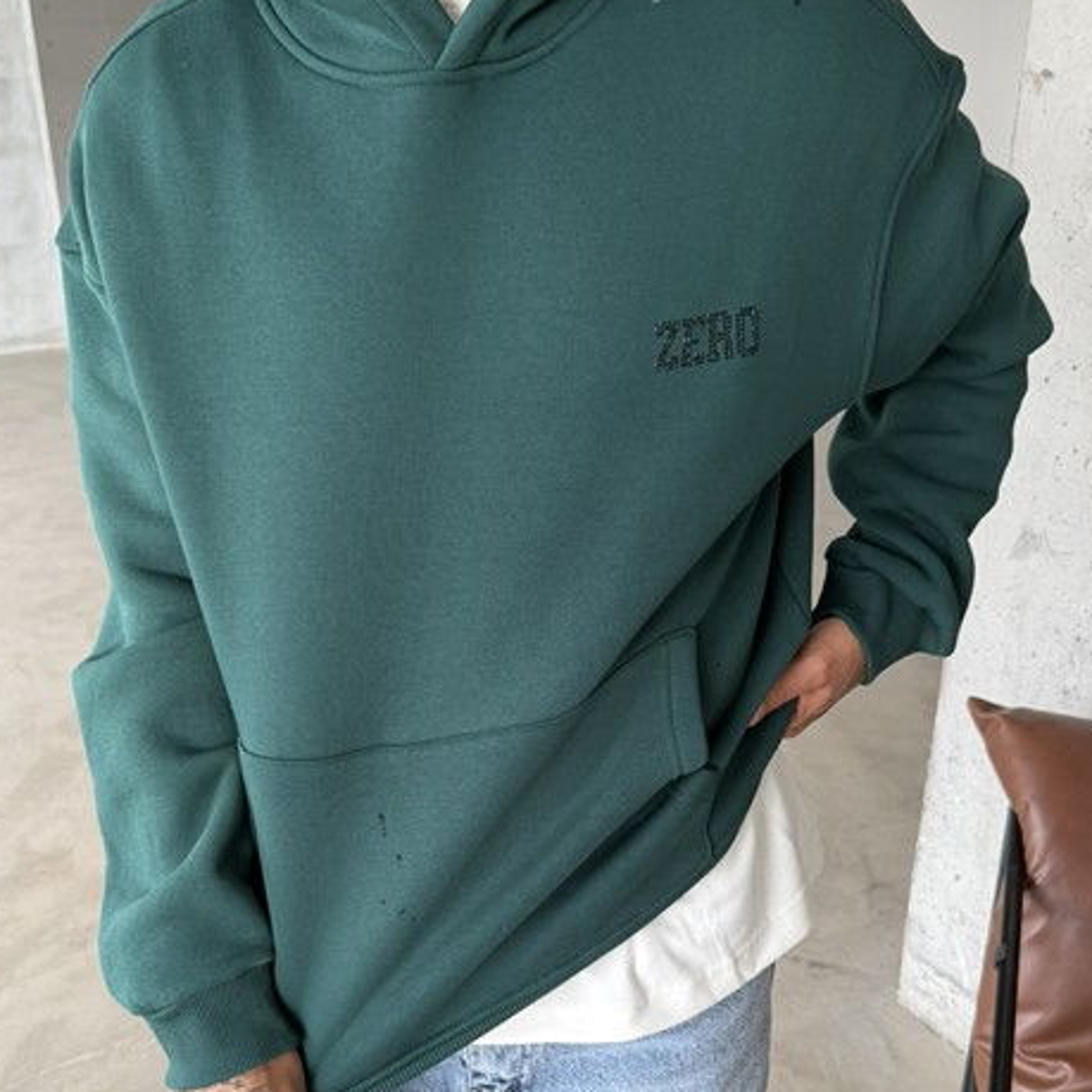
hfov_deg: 44.9
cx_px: 528
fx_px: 1321
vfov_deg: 44.7
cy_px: 661
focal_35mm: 37
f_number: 1.78
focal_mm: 6.76
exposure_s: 1/121
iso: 125
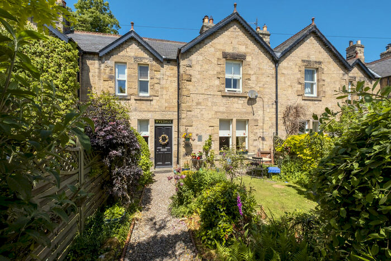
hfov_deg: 100.4
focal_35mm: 15
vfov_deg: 77.3
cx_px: 196
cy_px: 130
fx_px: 163
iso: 160
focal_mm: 10
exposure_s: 1/1000
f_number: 9
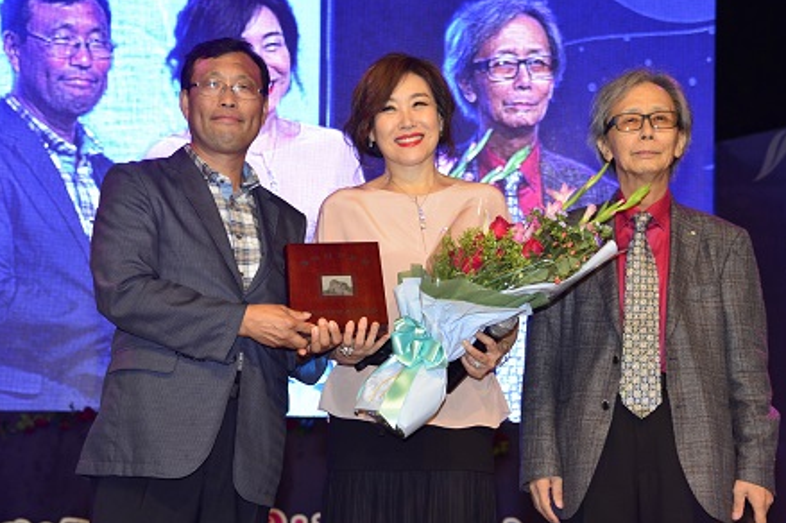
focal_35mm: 82
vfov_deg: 16.6
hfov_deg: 24.8
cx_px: 440
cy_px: 248
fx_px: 1789
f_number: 5.6
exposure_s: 1/250
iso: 1250
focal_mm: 72
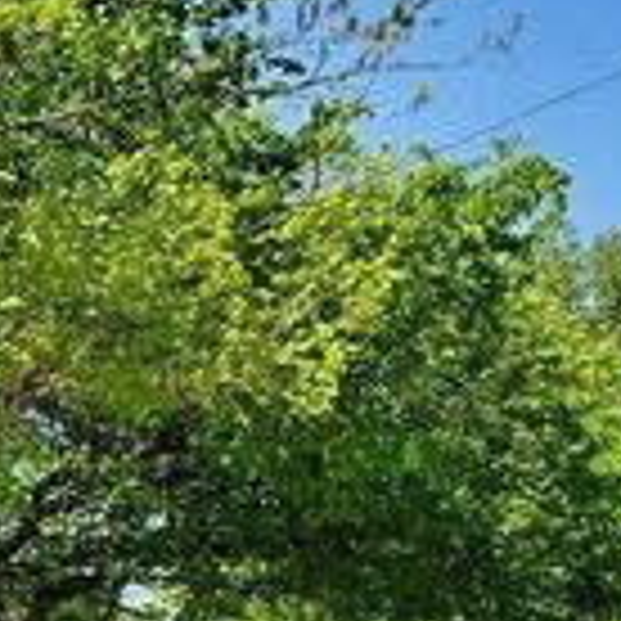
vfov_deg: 19.8
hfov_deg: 17.7
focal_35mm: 83
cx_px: -423
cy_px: 709
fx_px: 1685
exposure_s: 1/802
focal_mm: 4.3
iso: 50
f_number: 2.4
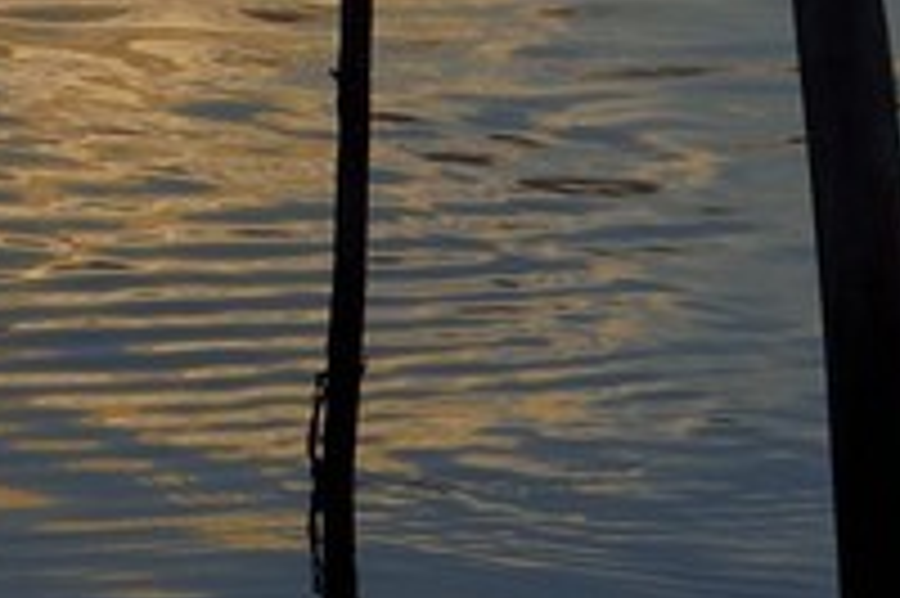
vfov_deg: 2.9
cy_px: -1299
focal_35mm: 464
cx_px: -2295
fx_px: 11590
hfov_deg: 4.2
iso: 400
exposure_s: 1/250
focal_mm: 58
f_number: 16
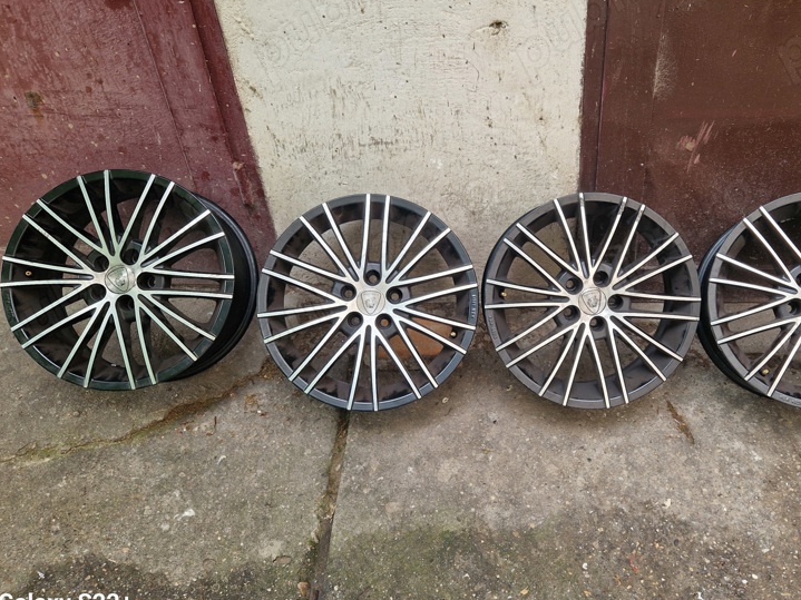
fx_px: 740
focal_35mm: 32
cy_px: 286
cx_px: 502
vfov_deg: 44.1
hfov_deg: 56.1
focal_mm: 5.4
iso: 50
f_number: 1.8
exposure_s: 1/180
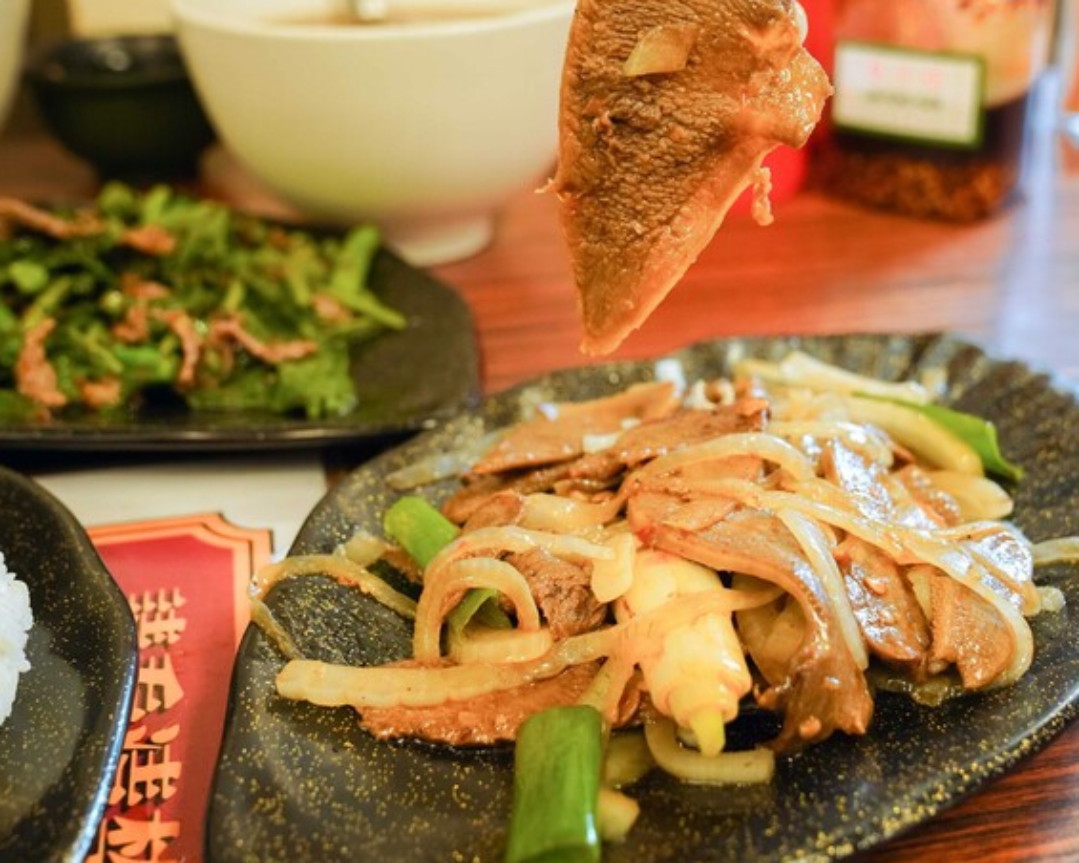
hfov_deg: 38.7
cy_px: 351
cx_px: 630
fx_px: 1533
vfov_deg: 31.4
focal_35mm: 48
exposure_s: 1/40
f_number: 5
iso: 1600
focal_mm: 34
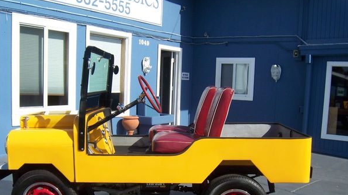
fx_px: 387
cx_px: 164
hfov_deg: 48.3
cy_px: 133
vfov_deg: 28.1
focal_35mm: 42
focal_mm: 6.2
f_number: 4.5
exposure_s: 1/500
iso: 80
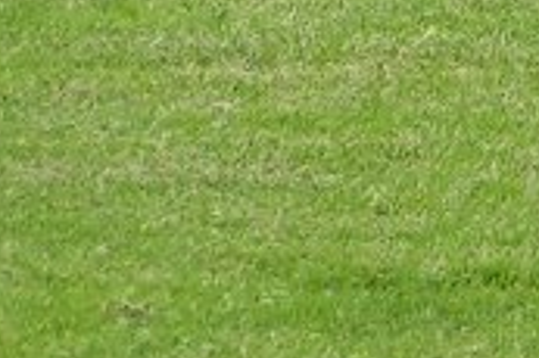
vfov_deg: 1.2
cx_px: 997
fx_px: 17755
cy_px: -364
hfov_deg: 1.7
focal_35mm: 1187
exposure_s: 1/250
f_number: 3.5
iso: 80
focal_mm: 37.8
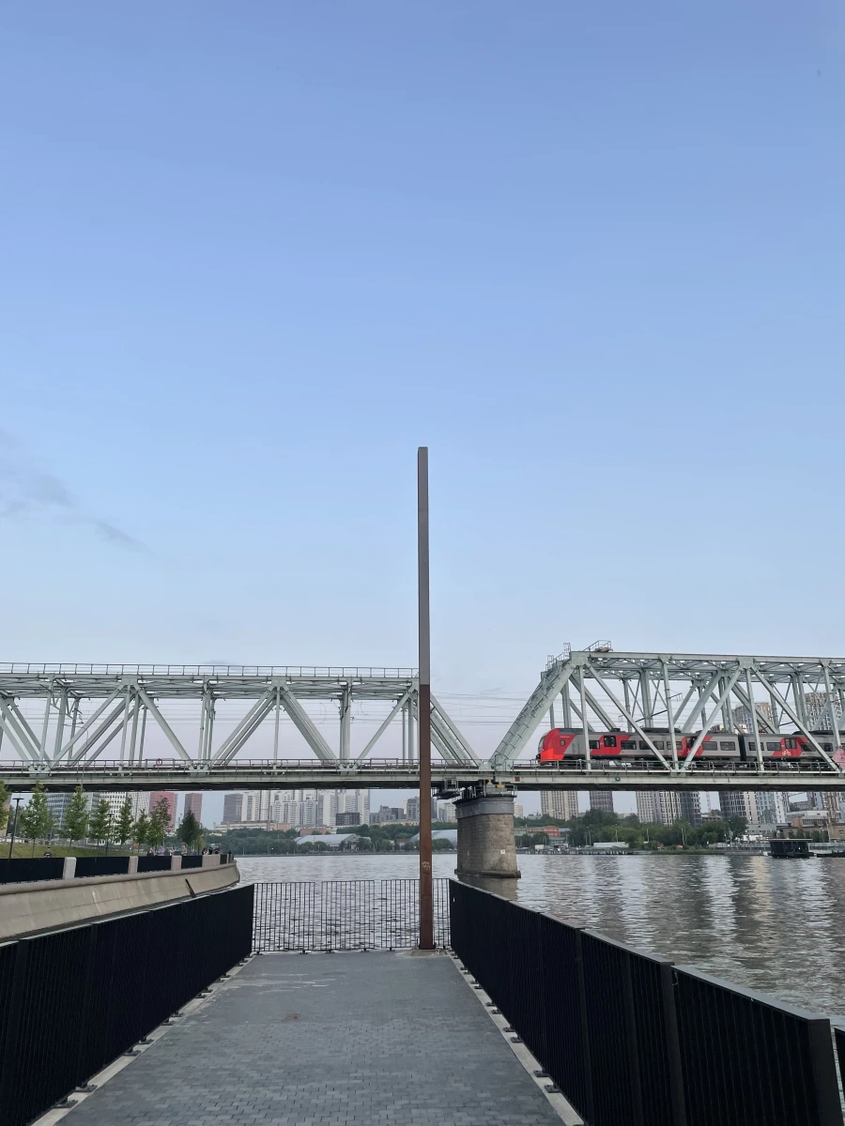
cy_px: 563
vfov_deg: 67.3
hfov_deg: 53.1
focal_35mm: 26
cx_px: 422
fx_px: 846
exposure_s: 1/200
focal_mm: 4.2
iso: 32
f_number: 1.6
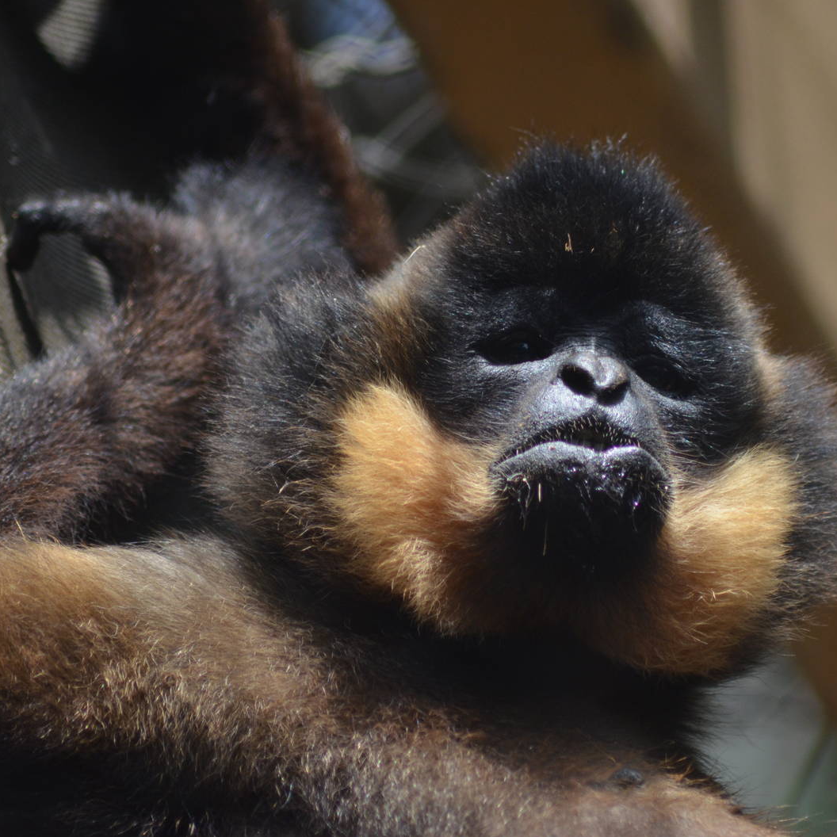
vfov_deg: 3.5
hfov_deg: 3.5
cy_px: 418
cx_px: 594
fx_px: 13705
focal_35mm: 501
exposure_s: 1/1000
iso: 560
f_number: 5
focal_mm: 260
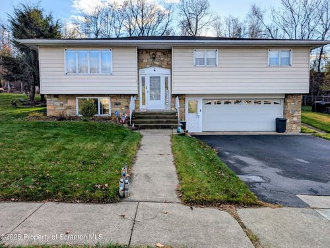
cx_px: 165
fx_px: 229
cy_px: 124
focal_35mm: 24
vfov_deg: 56.9
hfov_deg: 71.5
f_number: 1.68
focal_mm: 6.9
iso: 19
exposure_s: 1/1103
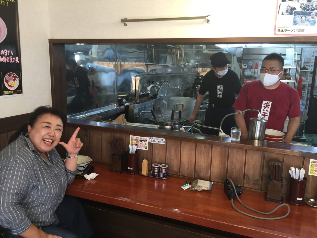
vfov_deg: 48.2
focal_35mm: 29
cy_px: 119
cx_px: 158
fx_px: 266
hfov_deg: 61.7
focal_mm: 4.15
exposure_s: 1/15
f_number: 2.2
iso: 40
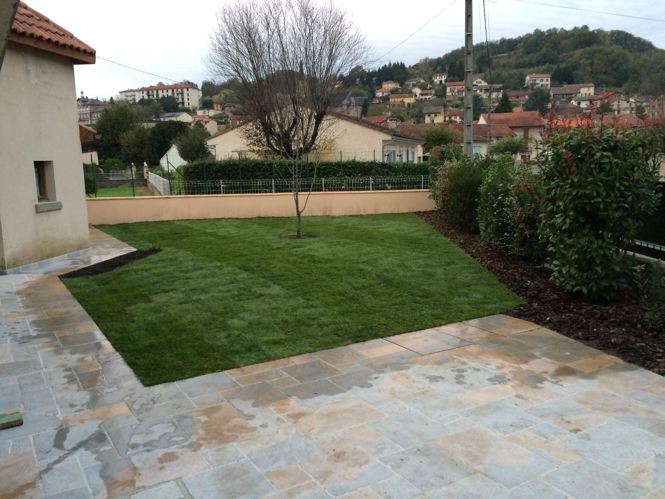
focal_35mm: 29
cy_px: 250
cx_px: 332
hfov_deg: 61.7
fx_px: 557
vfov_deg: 48.2
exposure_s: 1/30
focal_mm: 4.15
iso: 100
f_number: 2.2
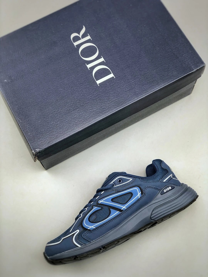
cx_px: 104
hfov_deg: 25.7
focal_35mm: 57
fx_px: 457
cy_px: 138
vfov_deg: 33.8
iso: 32
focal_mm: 6.6
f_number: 2.8
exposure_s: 1/33
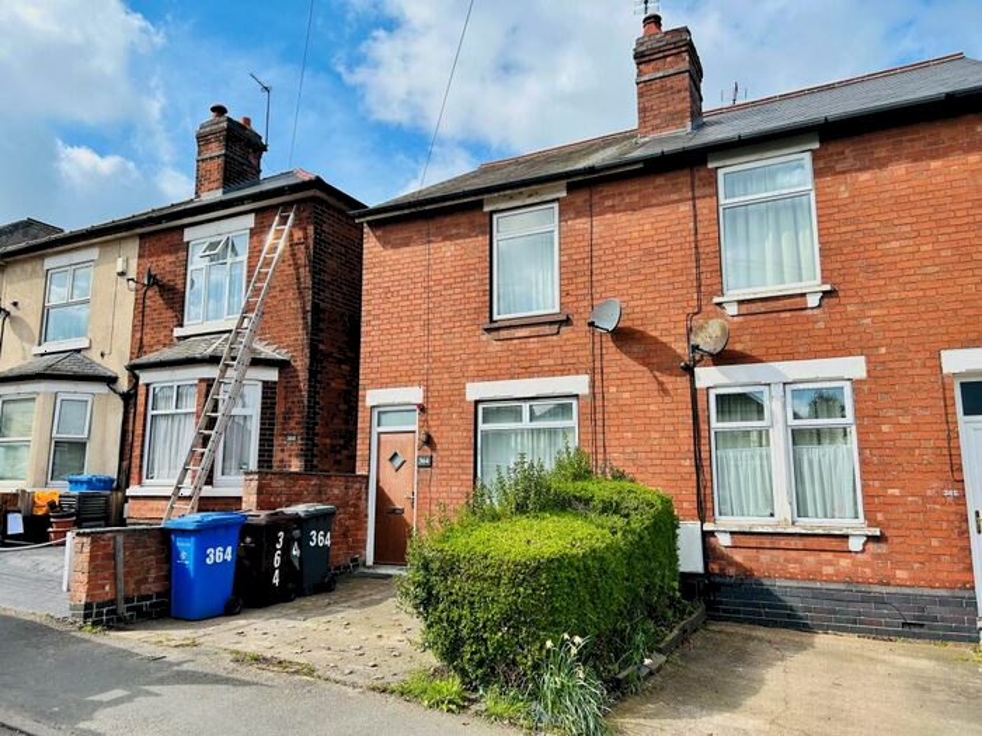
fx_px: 738
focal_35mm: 26
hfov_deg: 67.3
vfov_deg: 53.1
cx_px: 491
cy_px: 368
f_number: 1.5
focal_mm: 5.7
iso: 50
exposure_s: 1/3165
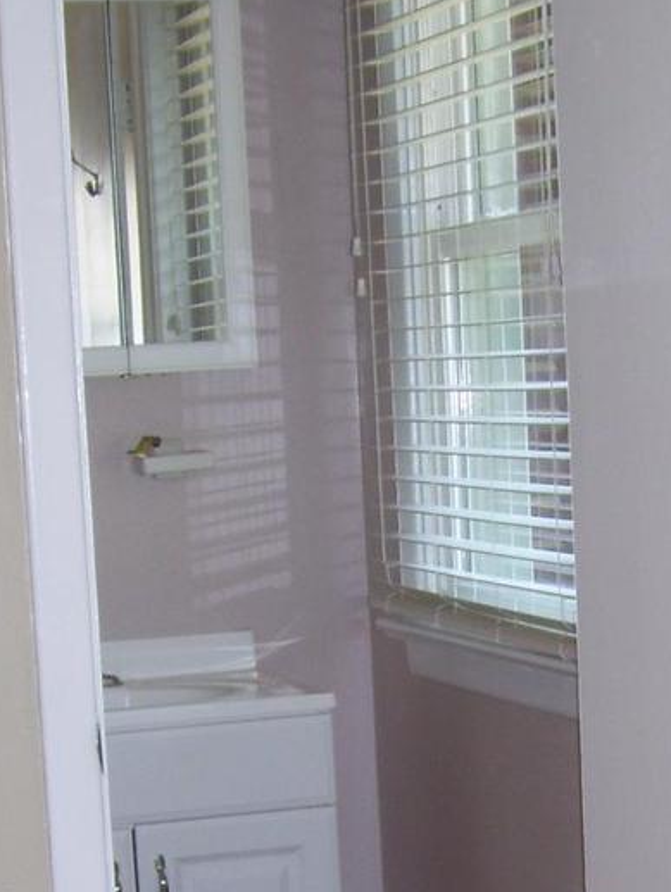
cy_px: 823
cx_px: 517
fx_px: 2760
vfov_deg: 18.0
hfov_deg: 13.8
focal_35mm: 107
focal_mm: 6
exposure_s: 1/60
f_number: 2.7
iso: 80
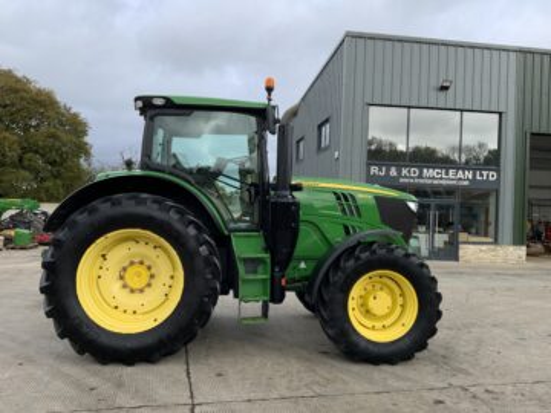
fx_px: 462
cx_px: 276
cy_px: 206
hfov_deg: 61.7
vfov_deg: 48.2
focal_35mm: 29
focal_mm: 3
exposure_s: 1/482
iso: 16
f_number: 1.8
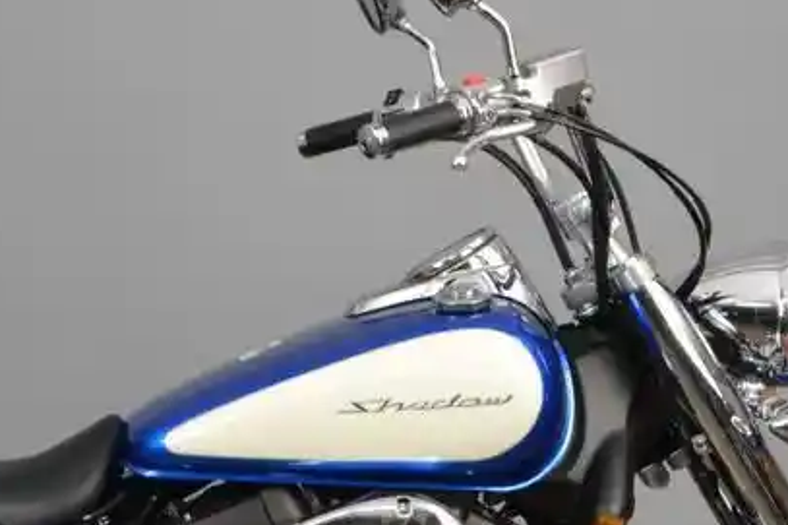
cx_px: 219
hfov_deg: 15.0
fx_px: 2976
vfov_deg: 10.0
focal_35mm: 136
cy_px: 504
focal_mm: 36
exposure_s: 1/60
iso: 3200
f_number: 11
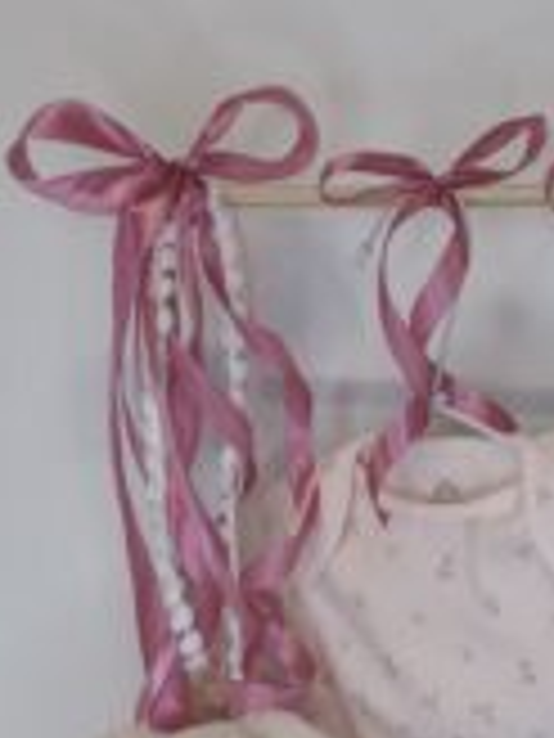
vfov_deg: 29.9
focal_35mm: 56
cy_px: 860
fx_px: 1195
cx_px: 455
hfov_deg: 25.6
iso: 100
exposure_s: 1/100
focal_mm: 5.54
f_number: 1.8
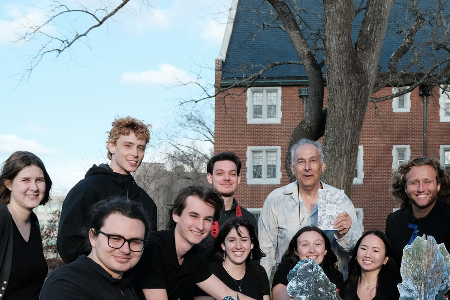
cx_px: 313
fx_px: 763
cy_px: 250
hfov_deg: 32.5
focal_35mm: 61
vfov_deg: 21.9
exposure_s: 1/1700
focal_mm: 23.5
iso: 1000
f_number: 4.4
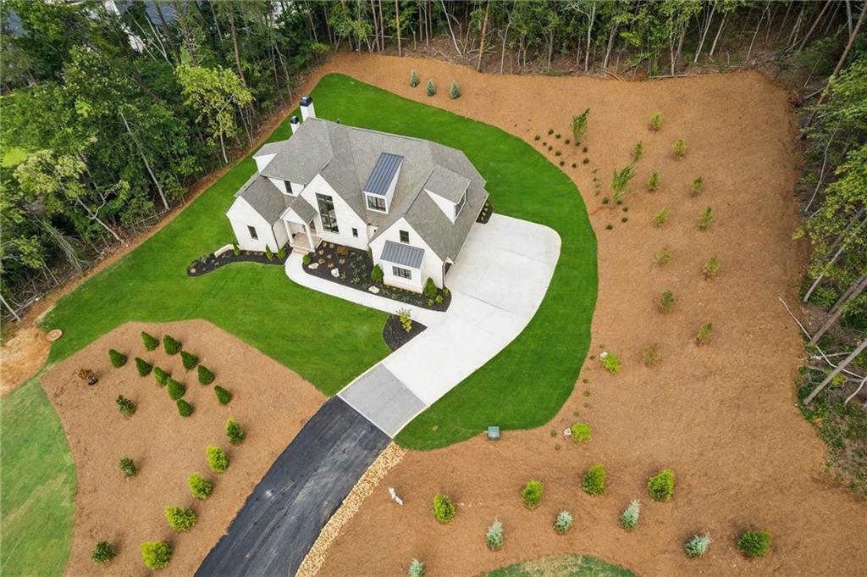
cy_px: 288
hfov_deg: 78.6
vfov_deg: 57.1
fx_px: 529
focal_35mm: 22
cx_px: 434
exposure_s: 1/640
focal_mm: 8.38
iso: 100
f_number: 2.8
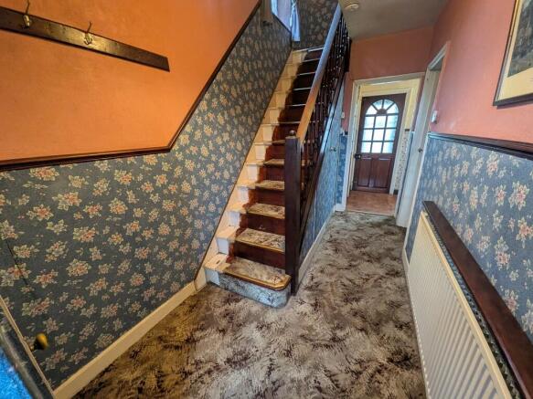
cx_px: 266
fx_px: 216
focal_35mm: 14
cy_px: 200
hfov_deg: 102.1
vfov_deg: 85.7
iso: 143
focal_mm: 1.85
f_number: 2.2
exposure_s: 1/23.8
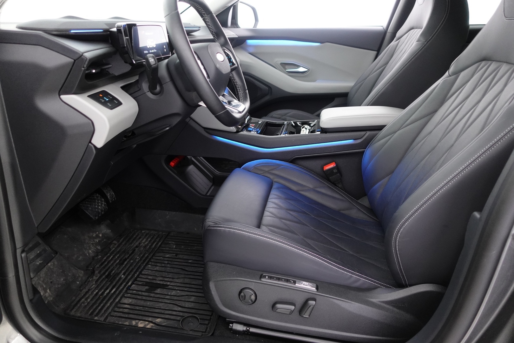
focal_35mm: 24
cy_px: 172
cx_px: 257
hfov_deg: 73.7
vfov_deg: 53.1
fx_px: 343
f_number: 1.8
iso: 800
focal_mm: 9.4
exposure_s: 1/13
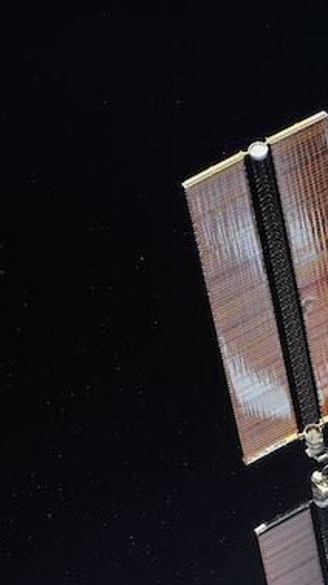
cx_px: 916
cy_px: 532
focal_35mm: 233
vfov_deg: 9.2
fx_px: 3611
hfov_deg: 5.0
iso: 200
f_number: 8
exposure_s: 1/640
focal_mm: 70
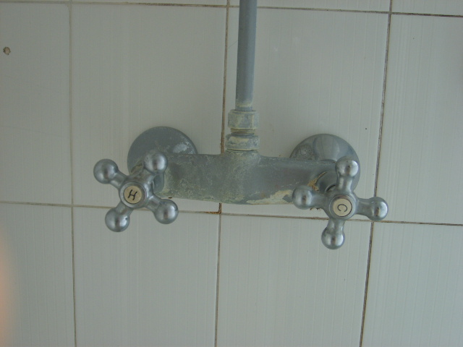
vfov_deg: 33.6
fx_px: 575
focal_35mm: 43
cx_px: 232
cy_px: 174
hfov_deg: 43.9
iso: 64
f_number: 3
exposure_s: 1/45
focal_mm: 7.2
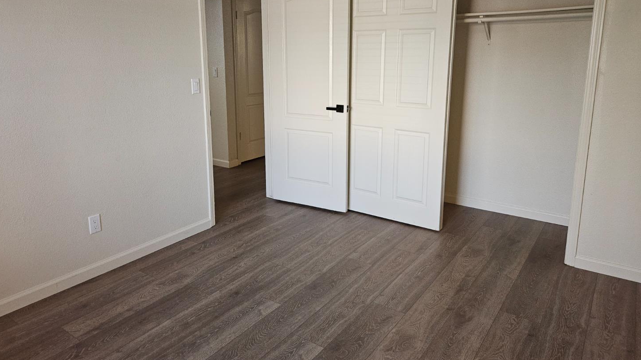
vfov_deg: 43.8
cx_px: 315
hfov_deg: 71.9
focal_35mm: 26
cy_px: 125
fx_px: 442
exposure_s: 1/60
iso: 125
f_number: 1.8
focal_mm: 5.4
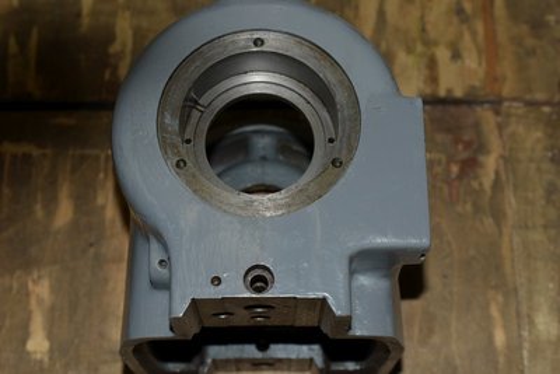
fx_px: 934
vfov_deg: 22.6
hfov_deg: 33.4
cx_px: 280
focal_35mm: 60
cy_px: 187
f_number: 5.6
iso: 250
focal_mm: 40
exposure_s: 1/100
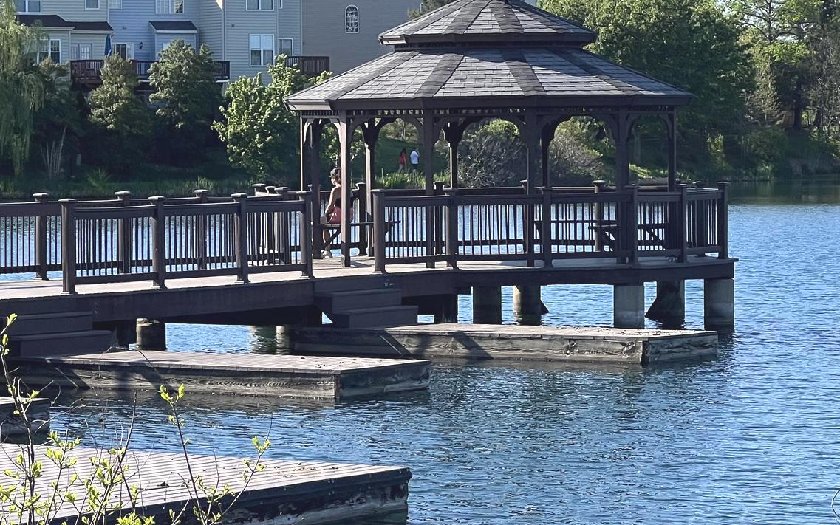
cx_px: 213
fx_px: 3366
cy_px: 247
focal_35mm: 147
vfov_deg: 8.9
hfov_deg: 14.2
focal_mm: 9
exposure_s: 1/727
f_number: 2.8
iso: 32
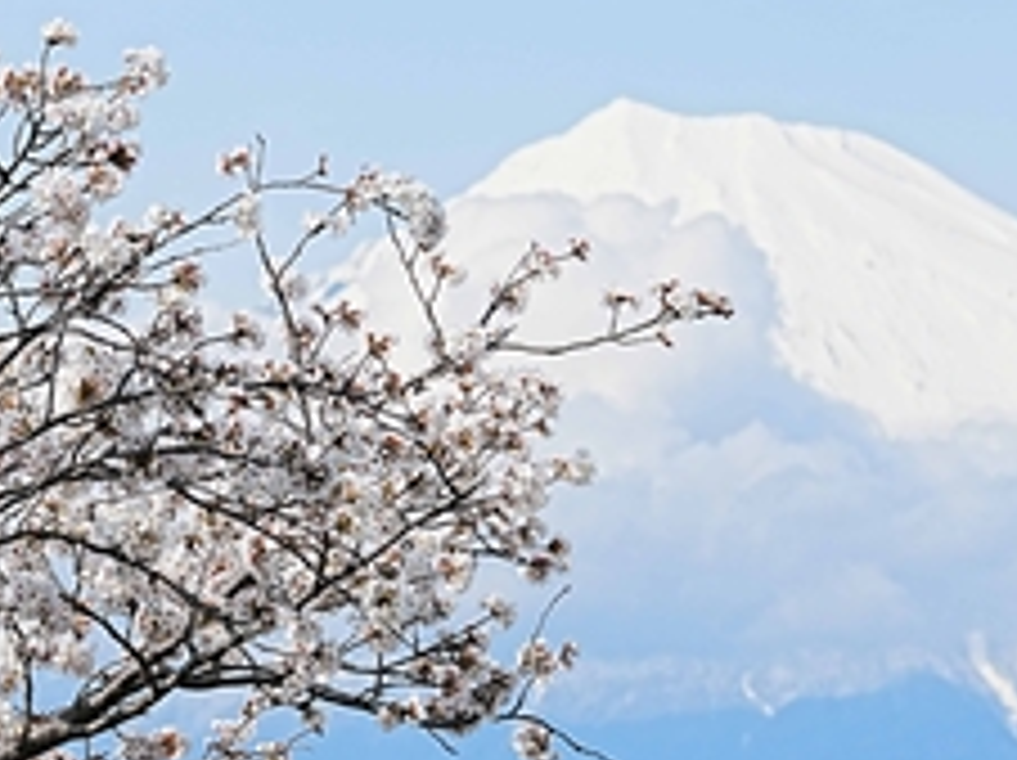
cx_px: -356
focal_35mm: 358
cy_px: 537
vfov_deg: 4.1
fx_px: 10507
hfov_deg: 5.5
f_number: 7.1
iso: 100
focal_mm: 105
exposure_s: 1/400
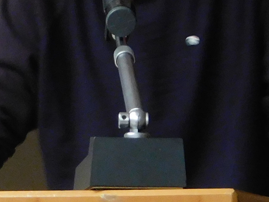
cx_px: 83
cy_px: 259
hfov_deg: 6.5
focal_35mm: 303
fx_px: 2355
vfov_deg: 4.9
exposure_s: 1/8
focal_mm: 10.4
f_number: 4
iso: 400
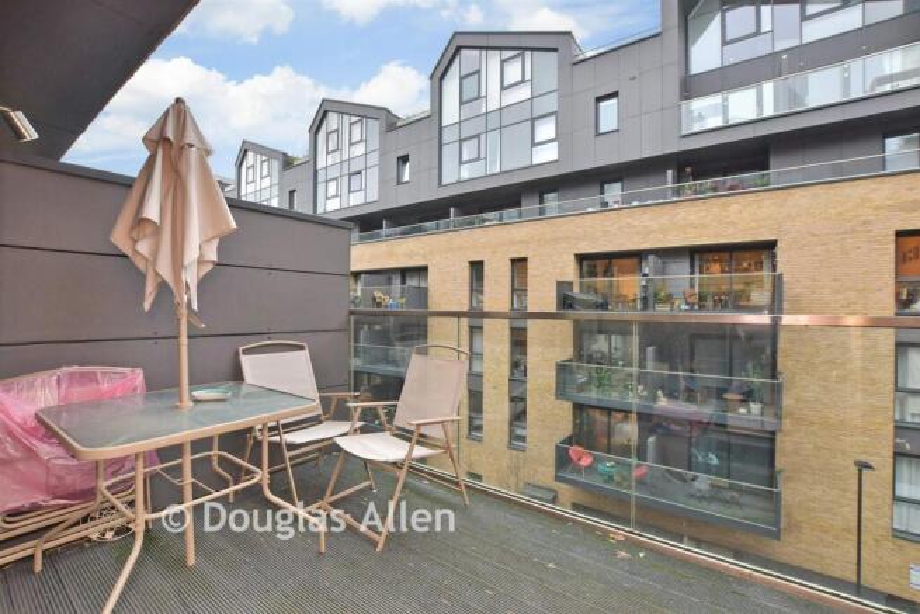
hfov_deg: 100.4
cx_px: 460
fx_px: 383
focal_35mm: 15
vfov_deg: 77.4
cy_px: 307
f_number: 8
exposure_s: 1/50
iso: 640
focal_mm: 10
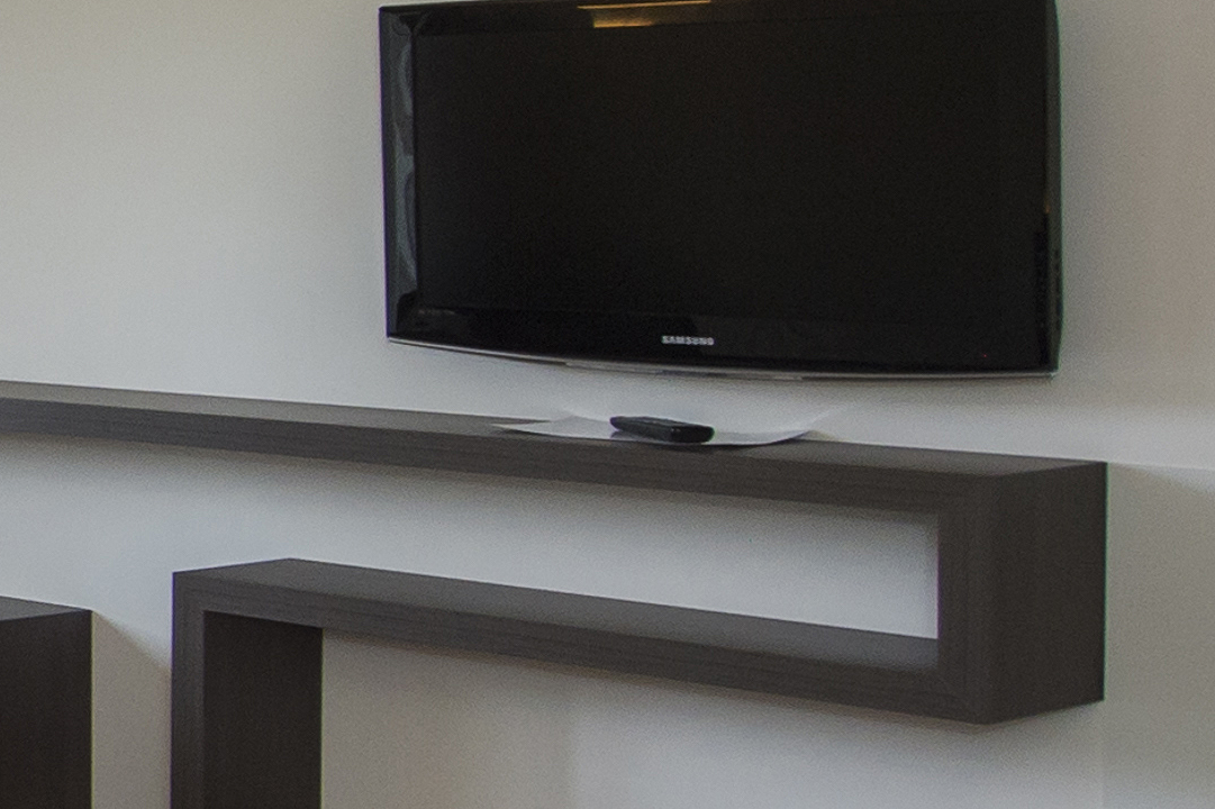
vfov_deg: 18.4
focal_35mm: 74
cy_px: 406
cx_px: -1172
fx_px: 2497
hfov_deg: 18.6
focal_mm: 16
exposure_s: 1/125
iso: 640
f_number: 4
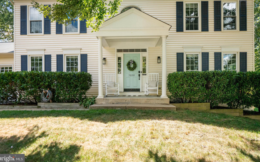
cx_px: 130
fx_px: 142
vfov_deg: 59.6
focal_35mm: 20
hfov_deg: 85.1
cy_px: 74
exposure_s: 1/640
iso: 1250
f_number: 8
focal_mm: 19
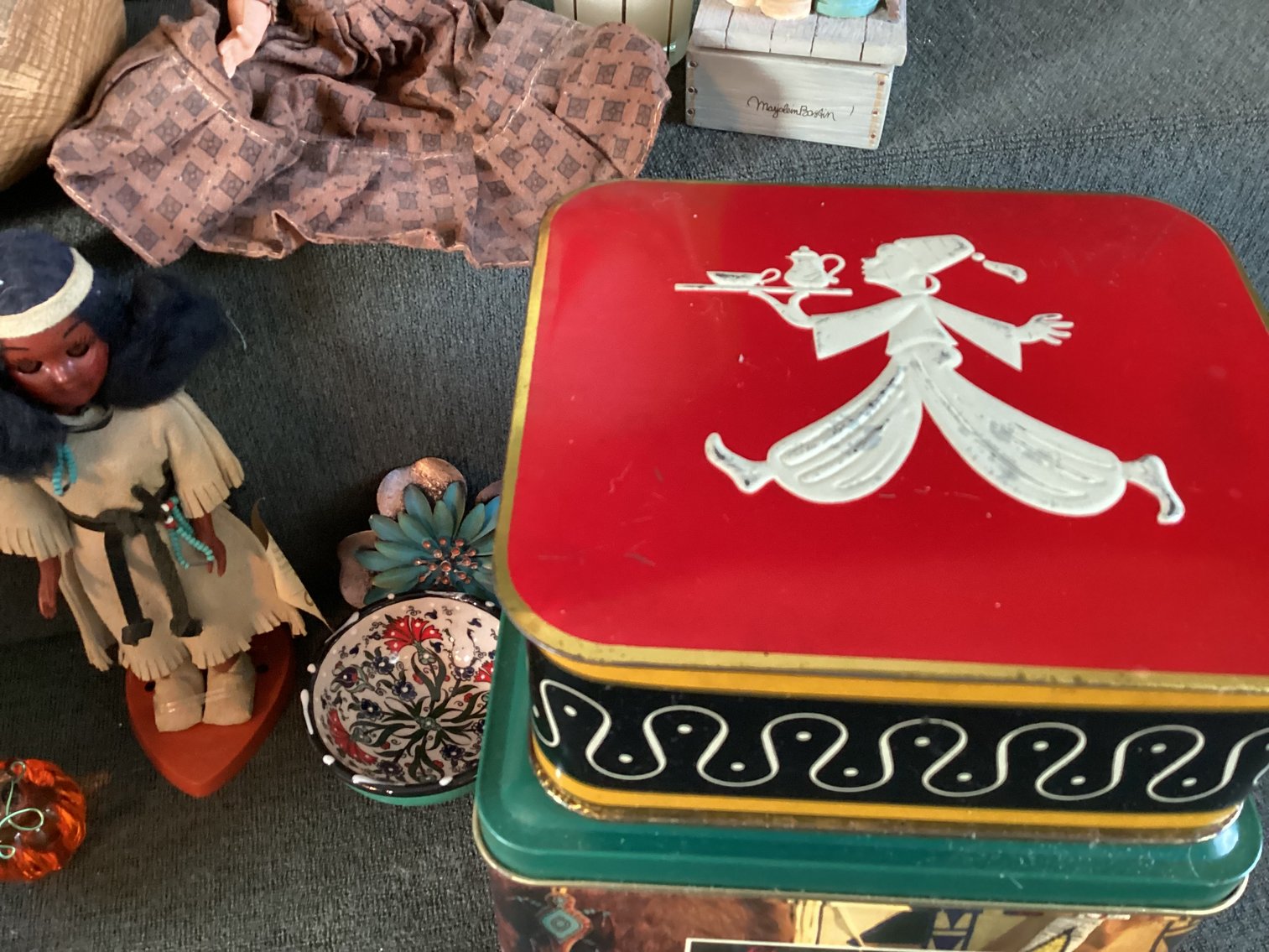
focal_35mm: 31
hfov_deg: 58.3
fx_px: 1137
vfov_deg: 45.4
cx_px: 634
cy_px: 476
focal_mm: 3.3
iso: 400
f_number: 2.4
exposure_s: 1/40
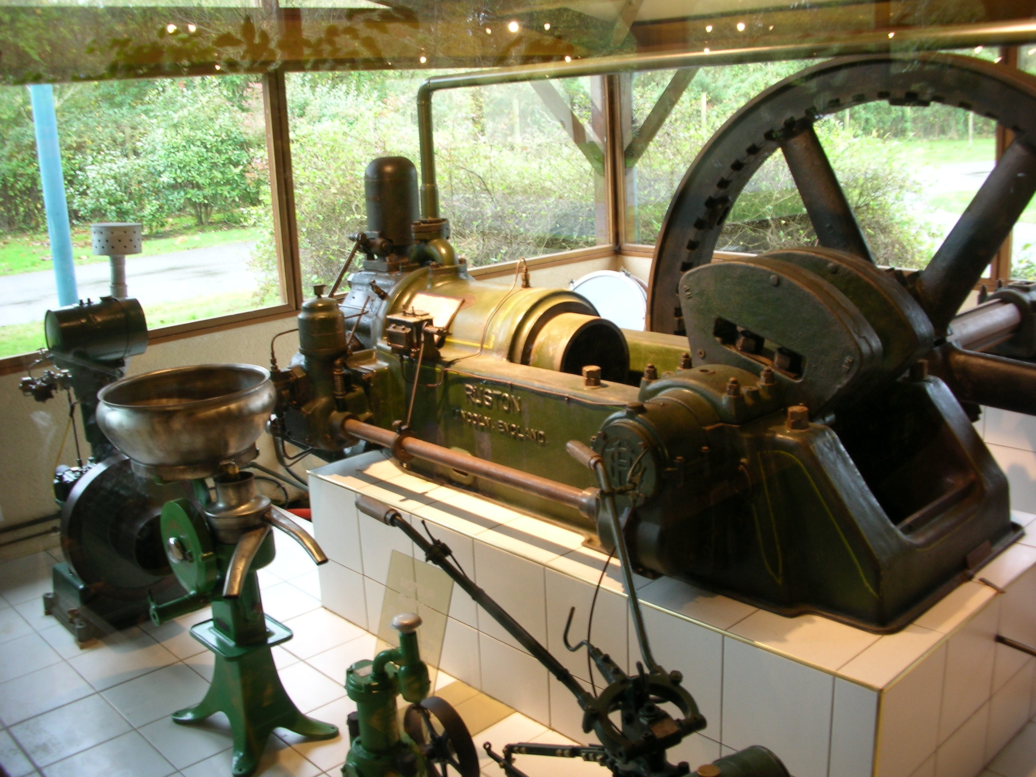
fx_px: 1047
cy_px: 388
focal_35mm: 35
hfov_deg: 52.6
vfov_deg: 40.7
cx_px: 518
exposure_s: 1/3.9
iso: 53
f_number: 3
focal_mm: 5.8
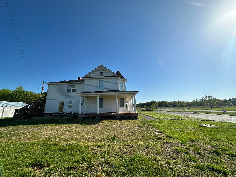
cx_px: 118
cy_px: 88
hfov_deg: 102.1
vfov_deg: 85.7
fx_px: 95
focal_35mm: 14
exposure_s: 1/2451
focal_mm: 2.22
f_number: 2.2
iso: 50
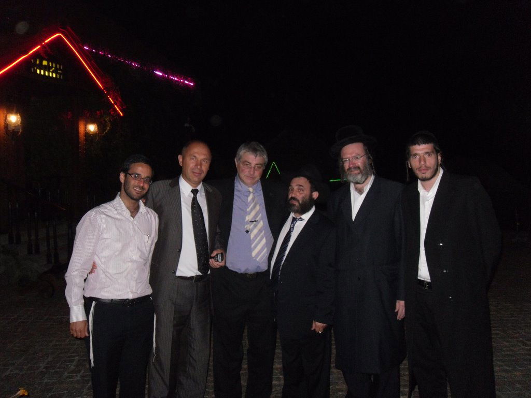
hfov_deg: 52.6
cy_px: 199
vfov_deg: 40.7
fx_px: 537
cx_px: 266
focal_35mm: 35
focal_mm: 6.3
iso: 400
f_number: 3.5
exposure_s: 1/45
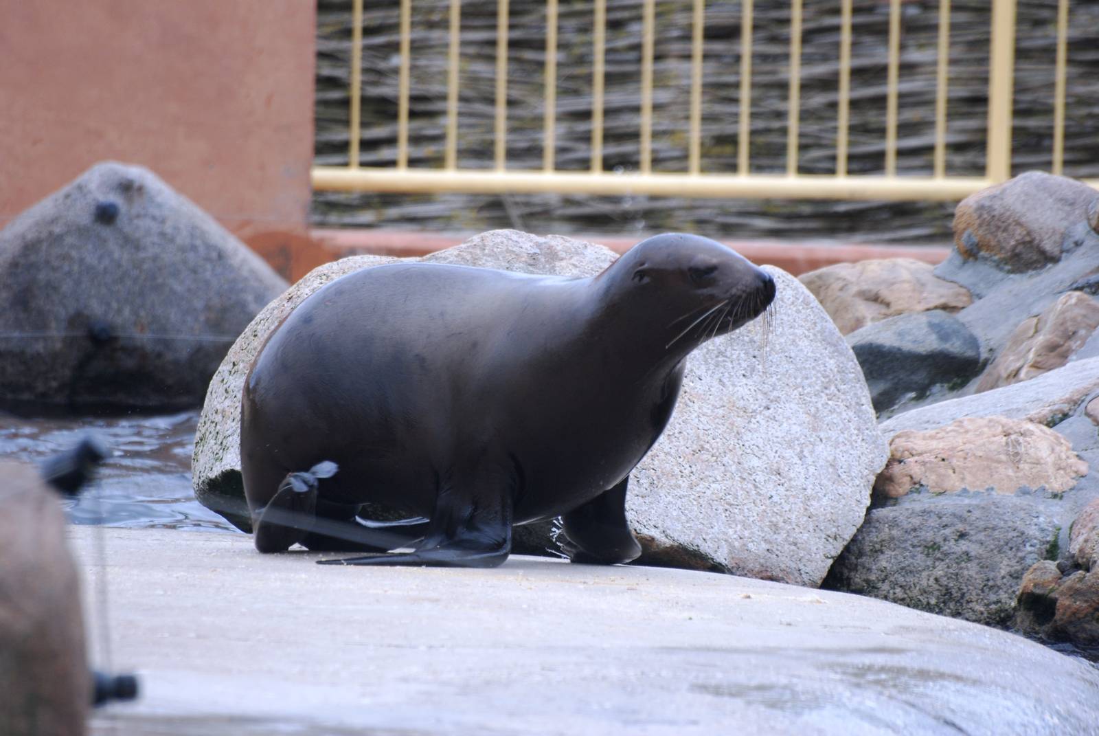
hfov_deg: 4.6
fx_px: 13754
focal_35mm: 450
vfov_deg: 3.1
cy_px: 368
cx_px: 550
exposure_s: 1/500
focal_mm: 300
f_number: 5.6
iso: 320
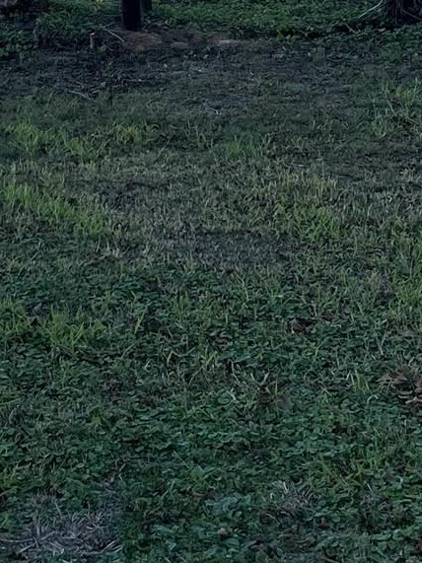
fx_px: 1707
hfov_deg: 14.1
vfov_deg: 18.1
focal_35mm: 105
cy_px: -48
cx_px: 119
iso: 50
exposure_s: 1/1511
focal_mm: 5.7
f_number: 1.5
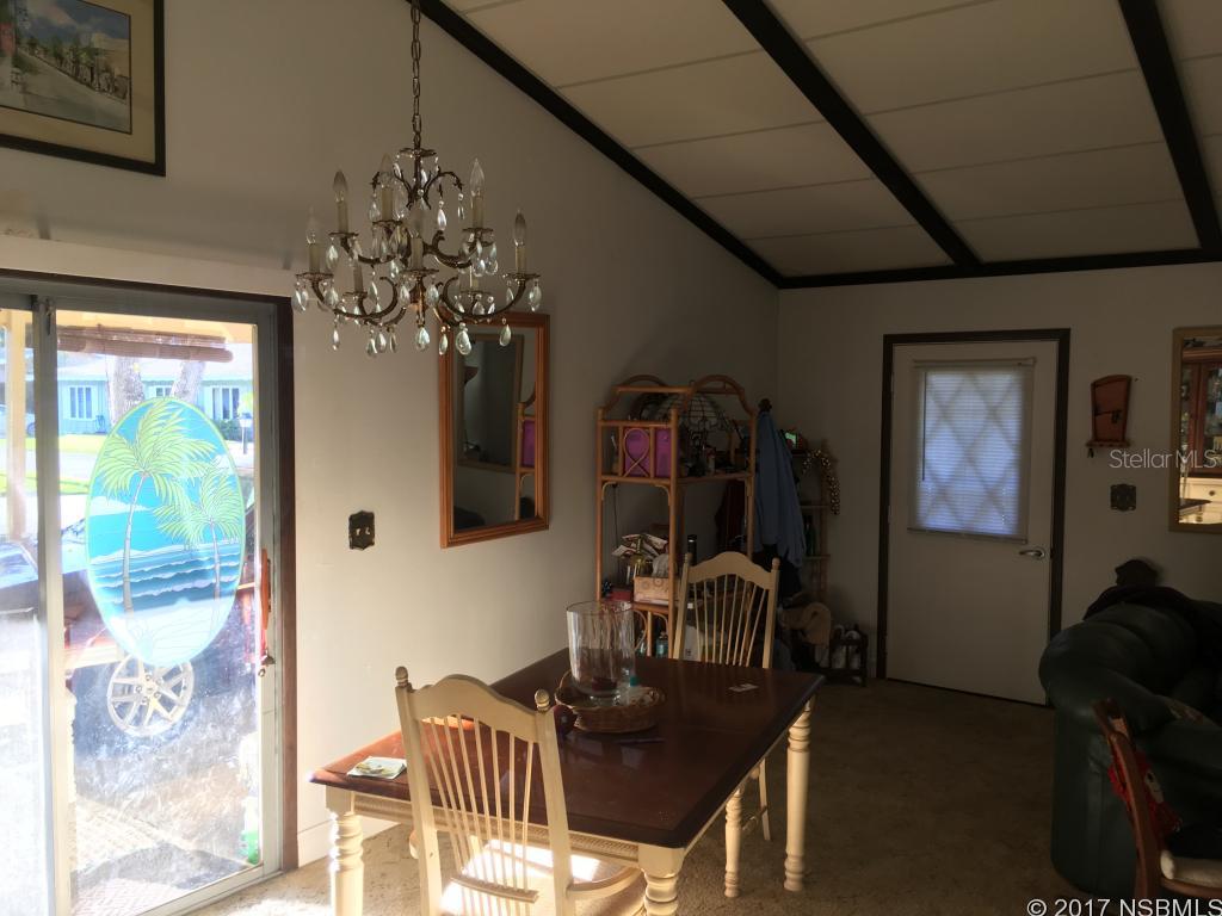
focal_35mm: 29
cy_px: 458
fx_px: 1024
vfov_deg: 48.2
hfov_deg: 61.7
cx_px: 611
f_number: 2.2
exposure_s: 1/30
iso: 25
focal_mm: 4.15
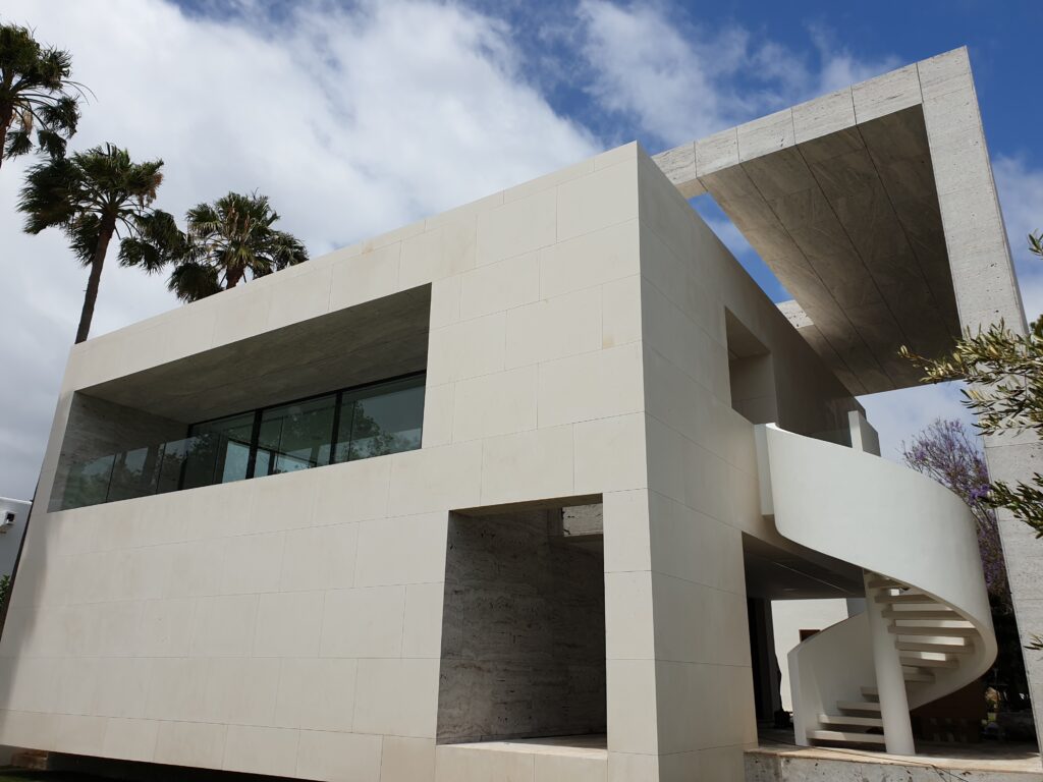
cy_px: 391
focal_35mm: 26
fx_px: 783
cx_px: 522
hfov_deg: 67.3
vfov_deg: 53.1
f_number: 2.4
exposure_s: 1/3067
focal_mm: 4.3
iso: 50
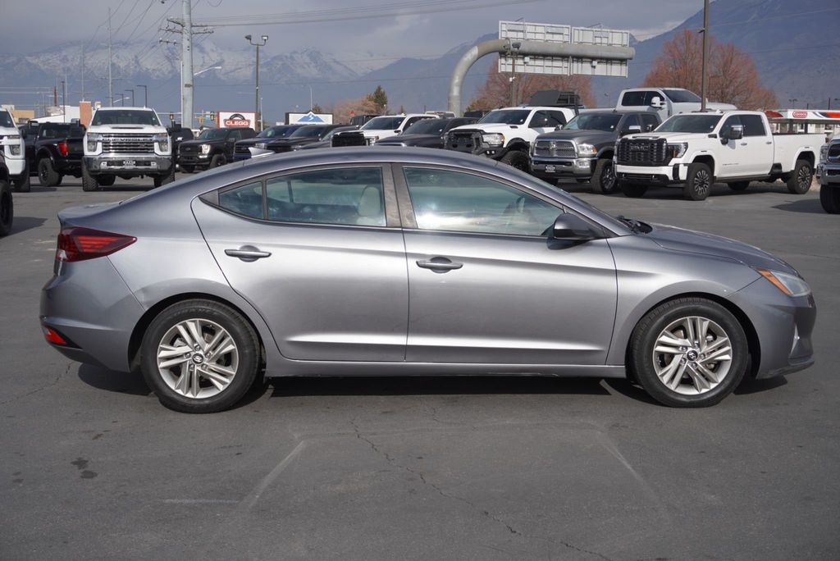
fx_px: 1016
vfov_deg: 30.9
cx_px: 420
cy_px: 280
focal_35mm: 44
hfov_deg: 44.9
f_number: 5.6
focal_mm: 29
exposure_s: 1/1000
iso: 100
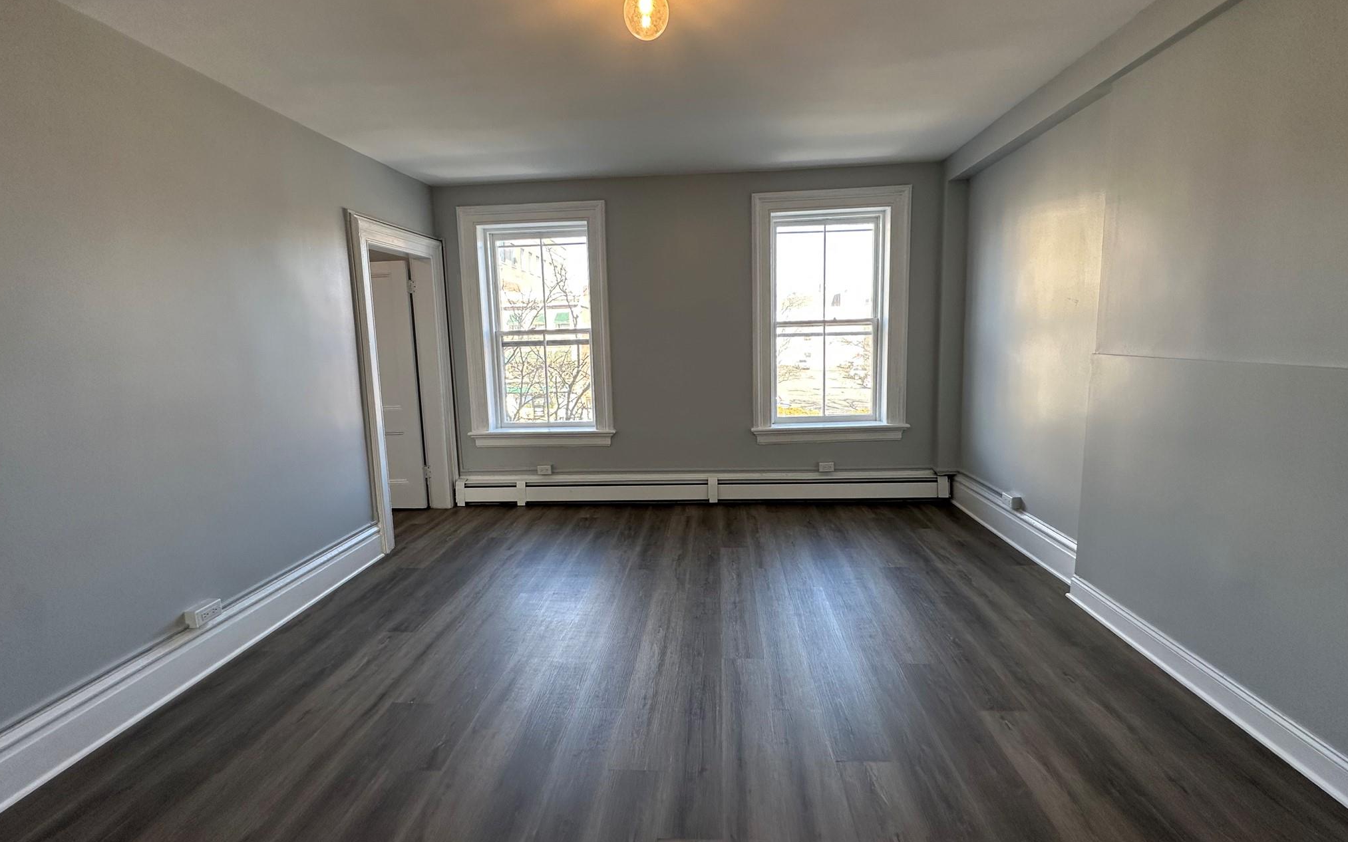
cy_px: 397
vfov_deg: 74.7
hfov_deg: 101.5
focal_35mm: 15
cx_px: 675
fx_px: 551
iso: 125
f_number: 2.2
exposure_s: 1/120
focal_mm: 2.22
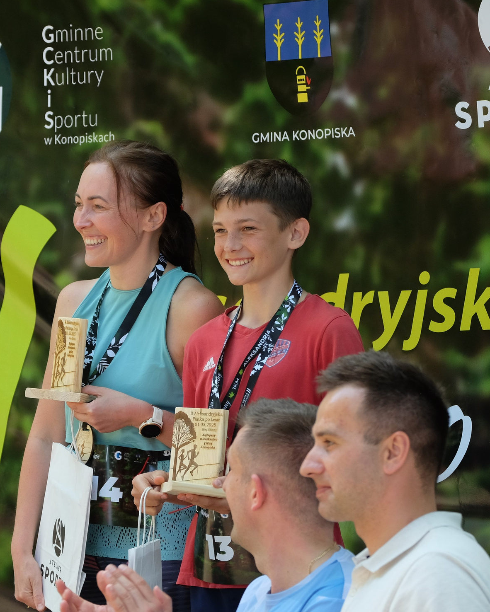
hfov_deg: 6.3
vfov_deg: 7.9
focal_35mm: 244
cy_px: 346
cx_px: 170
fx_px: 4422
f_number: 5
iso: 400
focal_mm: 100
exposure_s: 1/125
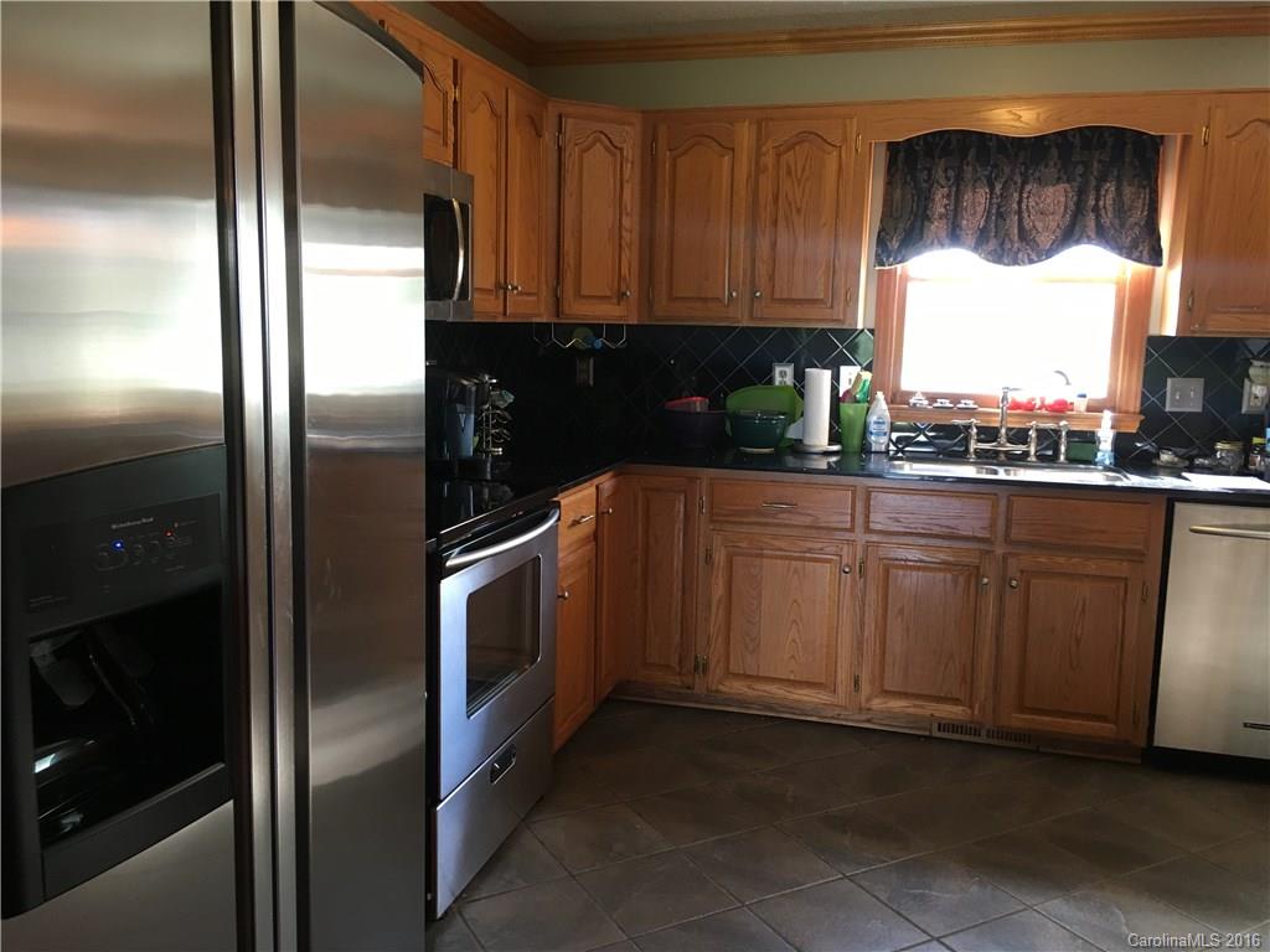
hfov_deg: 61.7
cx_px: 635
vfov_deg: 48.2
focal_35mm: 29
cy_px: 476
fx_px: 1064
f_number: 2.2
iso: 80
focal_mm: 4.15
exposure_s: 1/30
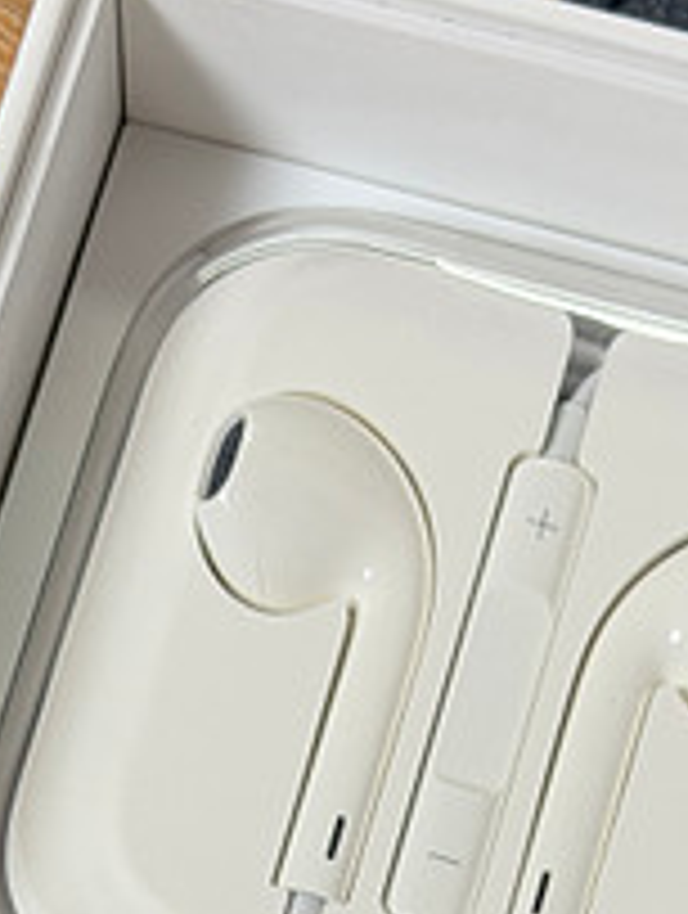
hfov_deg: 8.4
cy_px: 1310
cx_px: 299
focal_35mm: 177
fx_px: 4676
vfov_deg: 10.8
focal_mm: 6.76
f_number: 1.78
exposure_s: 1/76
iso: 80
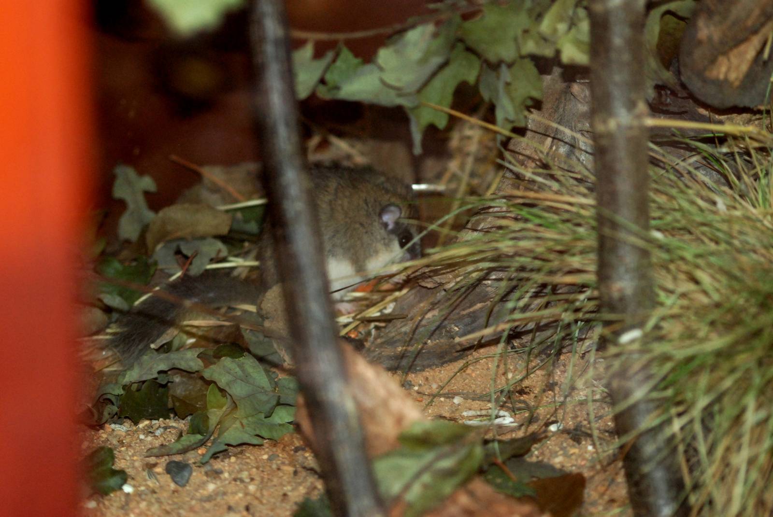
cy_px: 258
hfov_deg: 14.4
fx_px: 3063
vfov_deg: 9.7
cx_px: 386
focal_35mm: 142
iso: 1000
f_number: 5
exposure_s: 1/60
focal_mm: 95
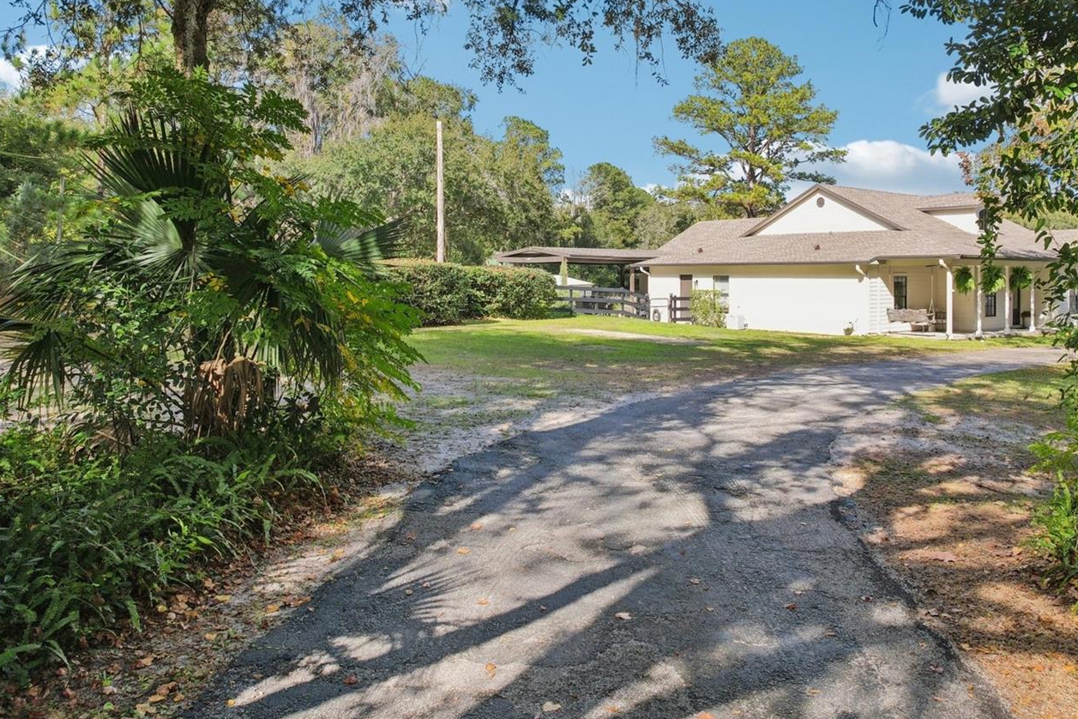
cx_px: 581
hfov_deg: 65.4
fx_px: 838
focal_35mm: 28
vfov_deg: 46.1
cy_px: 276
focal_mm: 8.4
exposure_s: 1/1000
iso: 100
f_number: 2.8
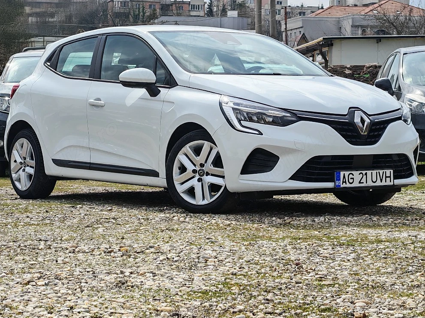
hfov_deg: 17.7
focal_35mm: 111
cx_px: 211
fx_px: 1363
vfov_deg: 13.3
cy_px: 160
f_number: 2.6
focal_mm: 15.38
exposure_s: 1/500
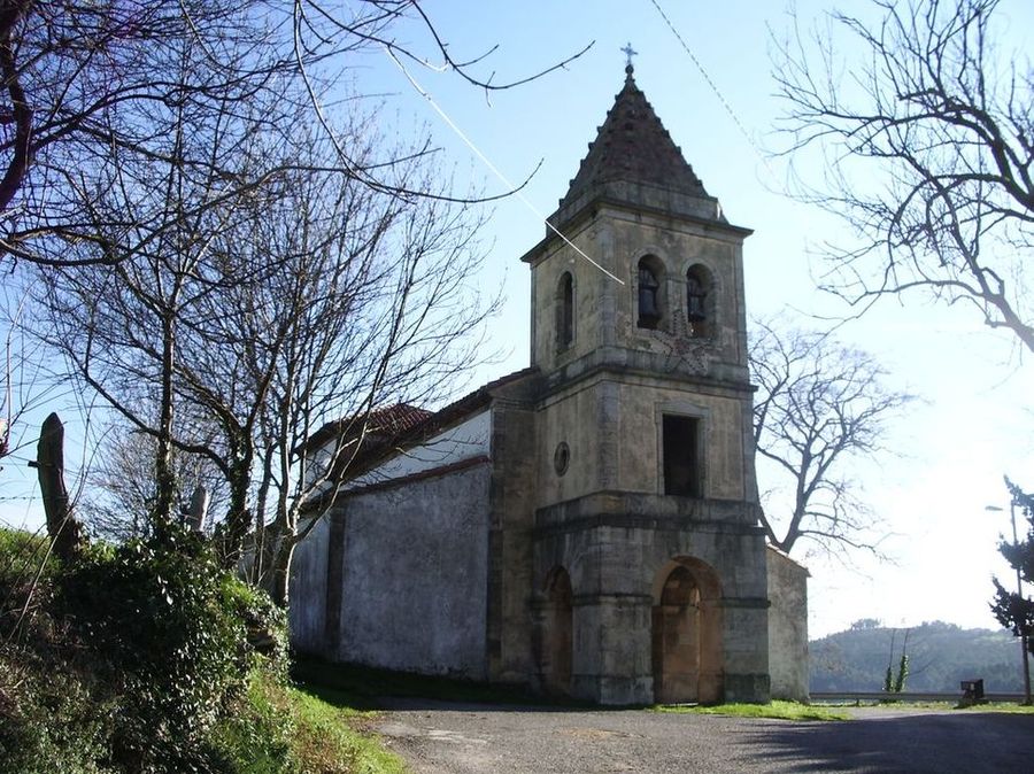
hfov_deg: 52.7
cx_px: 517
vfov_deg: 40.7
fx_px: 1045
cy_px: 387
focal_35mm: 35
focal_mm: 5.8
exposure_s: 1/250
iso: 50
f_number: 4.3
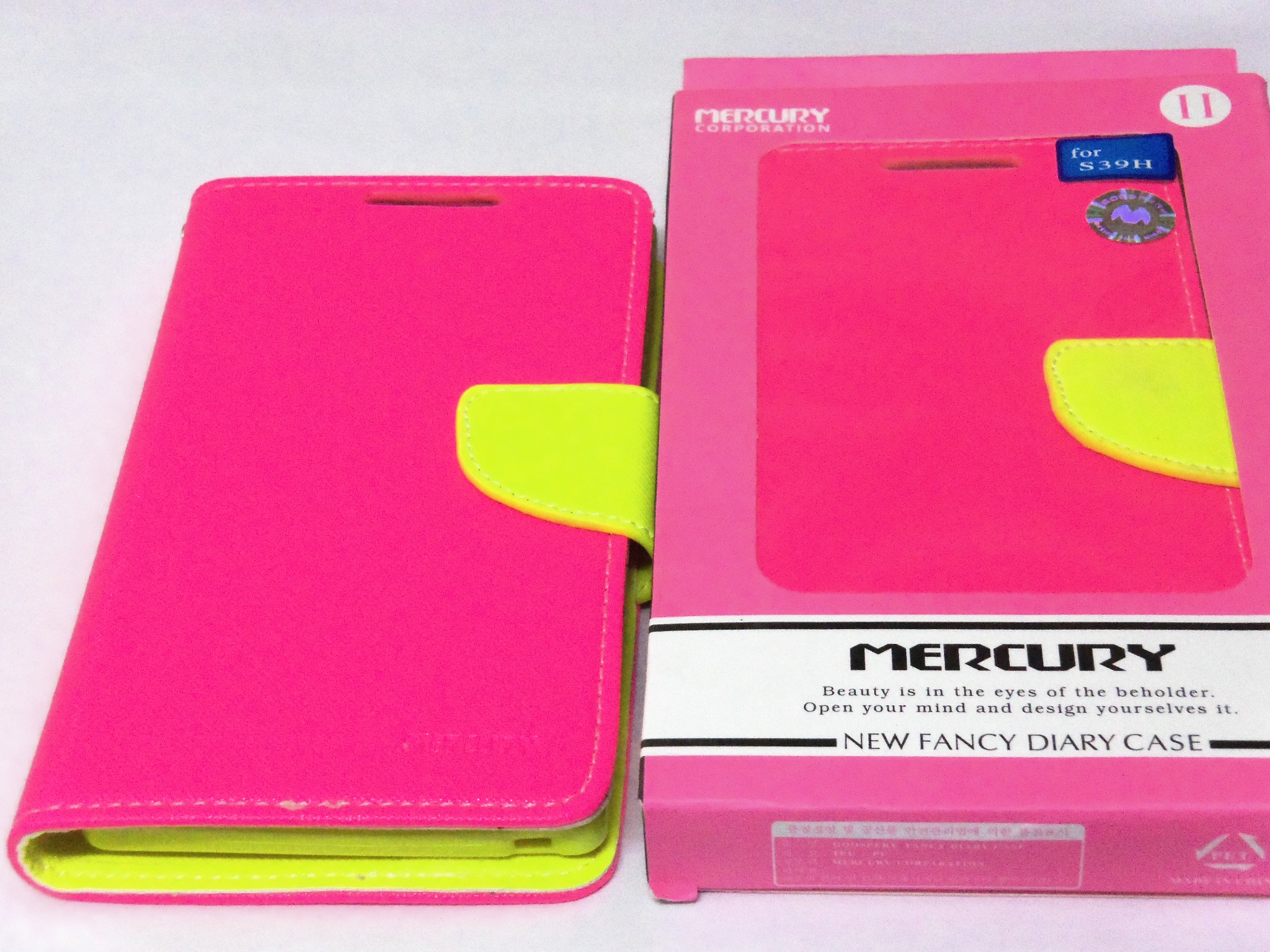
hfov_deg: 25.3
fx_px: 2825
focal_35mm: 77
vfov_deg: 19.1
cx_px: 635
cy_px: 476
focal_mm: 13.7
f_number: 5
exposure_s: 1/15
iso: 400
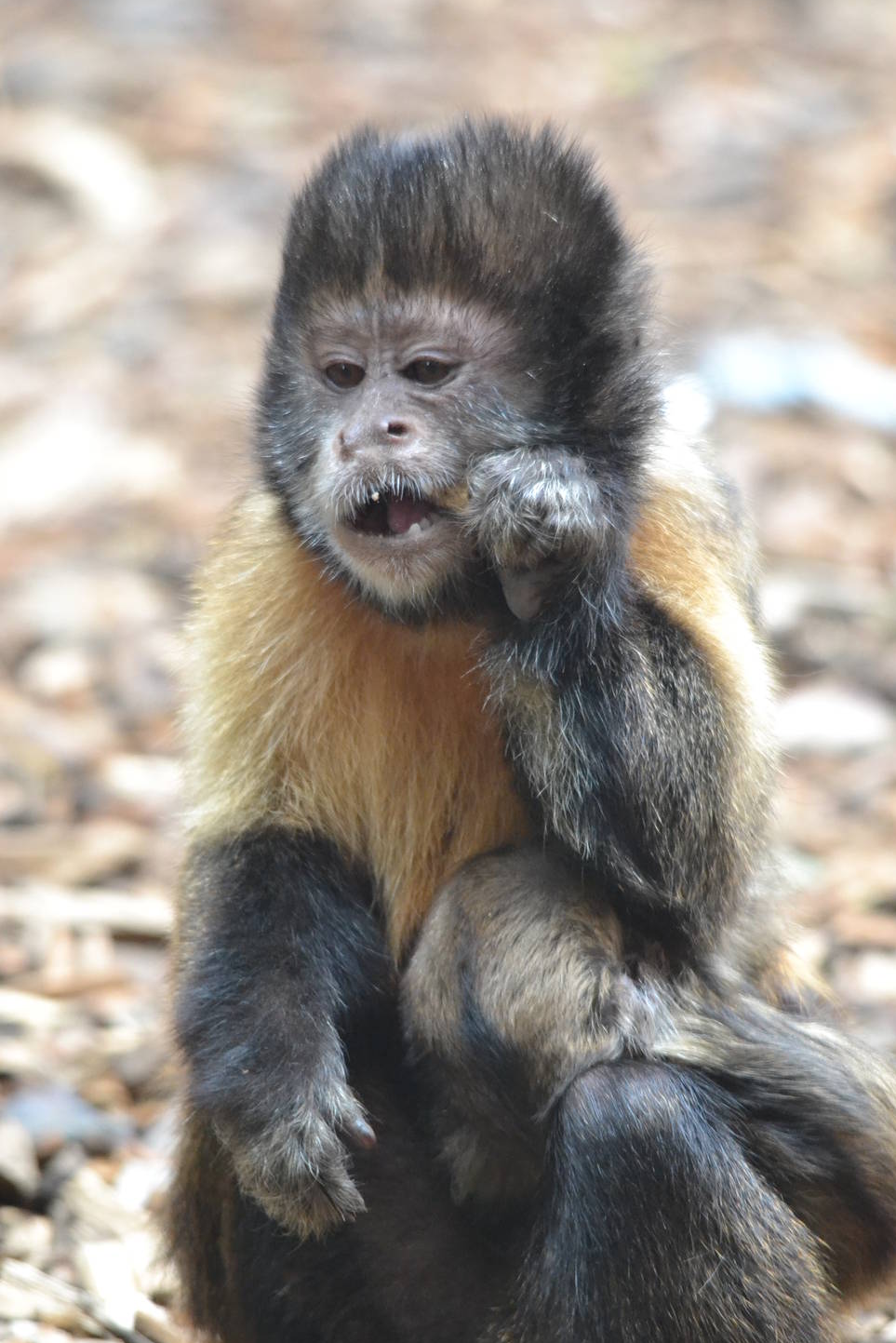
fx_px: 21711
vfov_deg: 3.5
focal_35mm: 582
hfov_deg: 2.4
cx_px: 467
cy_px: 706
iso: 3200
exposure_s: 1/320
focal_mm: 350
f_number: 6
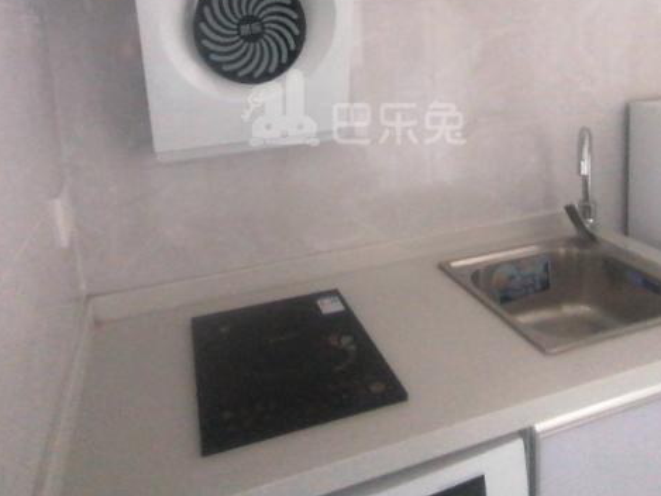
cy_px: 108
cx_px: 354
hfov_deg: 61.6
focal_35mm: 29
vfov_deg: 46.1
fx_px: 554
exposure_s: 1/25
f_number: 2.4
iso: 400
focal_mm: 1.78
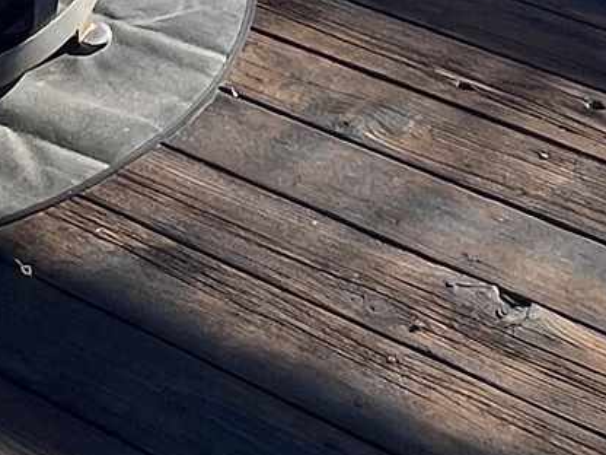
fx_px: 1681
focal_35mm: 96
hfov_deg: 20.4
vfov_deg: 12.9
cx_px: 246
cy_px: -515
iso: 32
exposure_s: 1/677
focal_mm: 1.57
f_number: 1.8
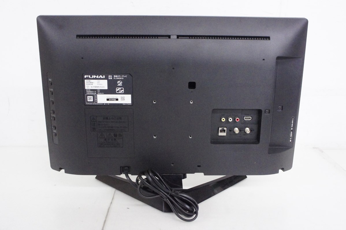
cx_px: 173
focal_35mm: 32
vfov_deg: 41.7
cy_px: 115
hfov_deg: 59.5
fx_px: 303
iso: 6400
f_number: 10
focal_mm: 21
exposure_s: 1/40
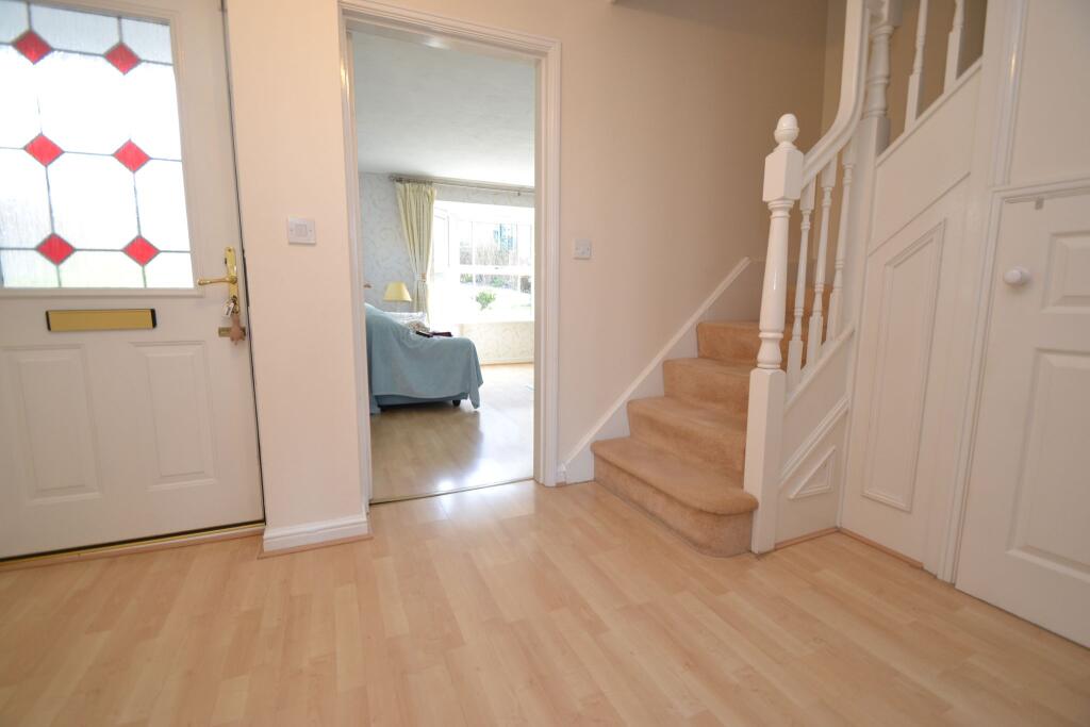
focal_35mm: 15
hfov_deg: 100.4
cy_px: 364
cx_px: 545
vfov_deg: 77.3
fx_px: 454
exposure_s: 1/60
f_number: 4
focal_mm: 10
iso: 400
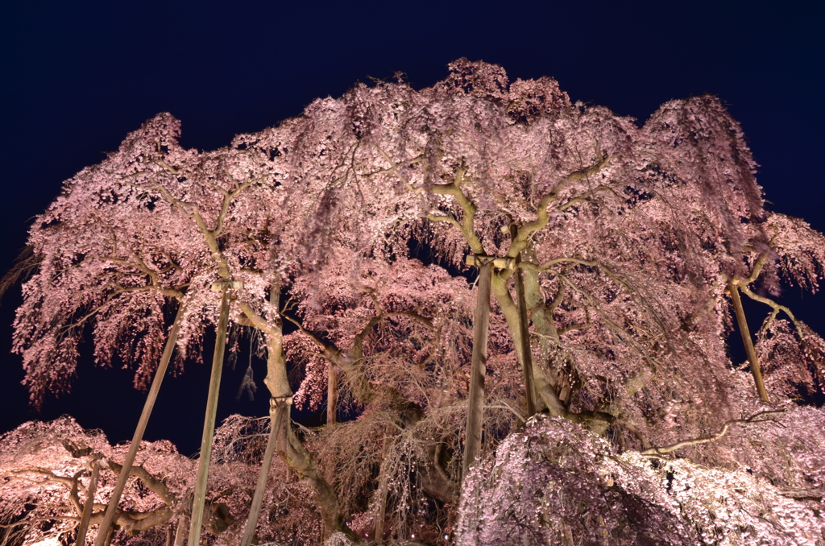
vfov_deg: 36.7
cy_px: 273
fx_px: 823
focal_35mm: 36
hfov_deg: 53.2
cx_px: 412
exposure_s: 15
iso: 100
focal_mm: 24
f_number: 13
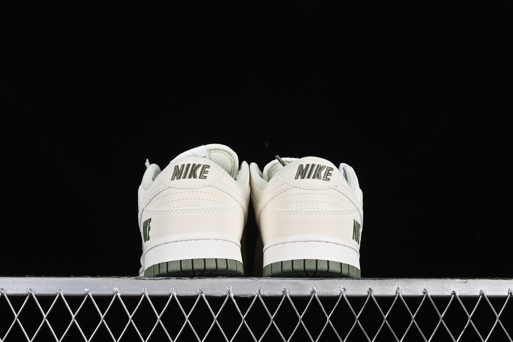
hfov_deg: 27.0
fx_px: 1069
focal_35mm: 75
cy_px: 171
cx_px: 256
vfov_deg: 18.2
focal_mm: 50
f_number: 8
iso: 160
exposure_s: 1/80
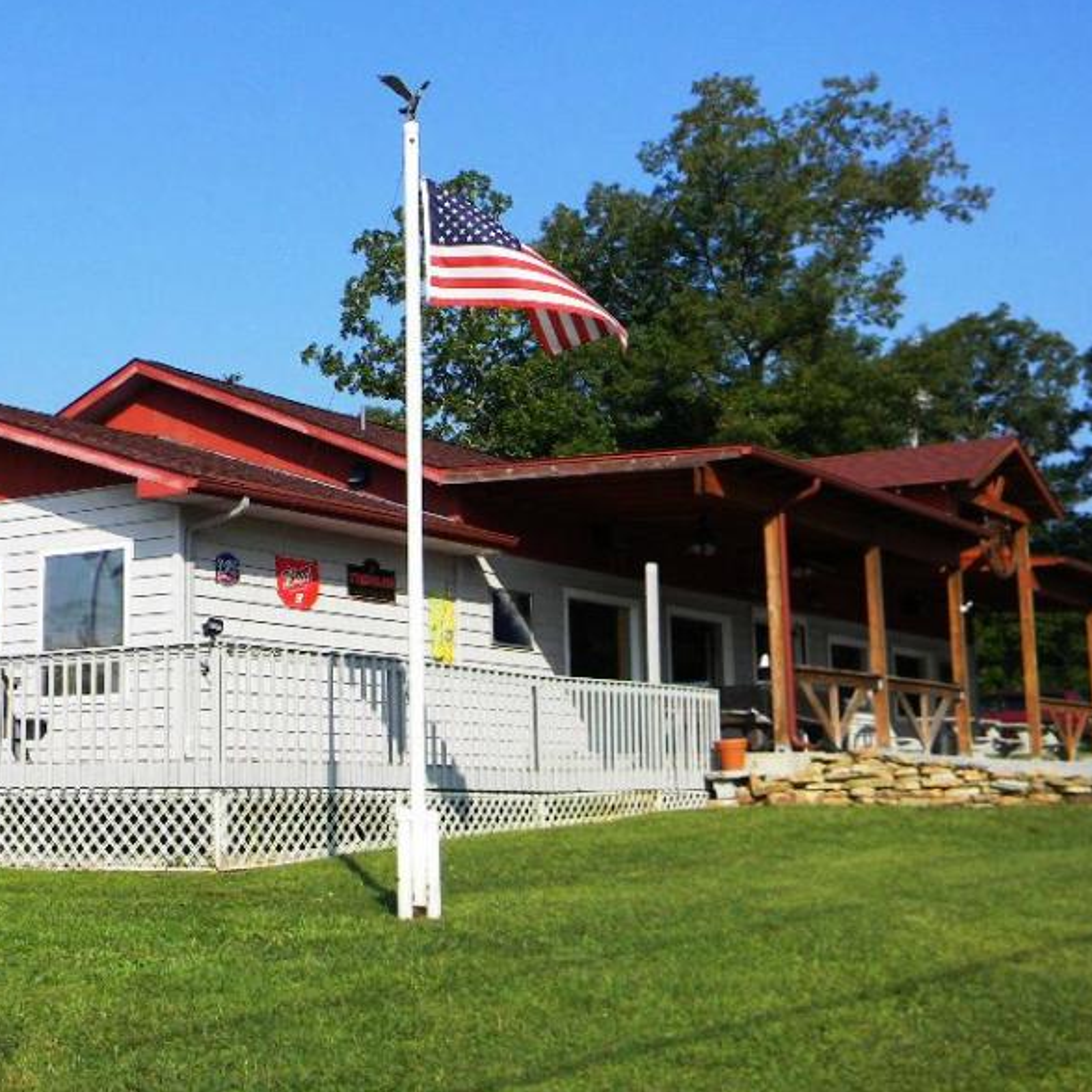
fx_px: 1856
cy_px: 484
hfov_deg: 32.2
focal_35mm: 52
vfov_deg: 32.8
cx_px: 275
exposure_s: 1/221
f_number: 7.4
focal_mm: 6.4
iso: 80
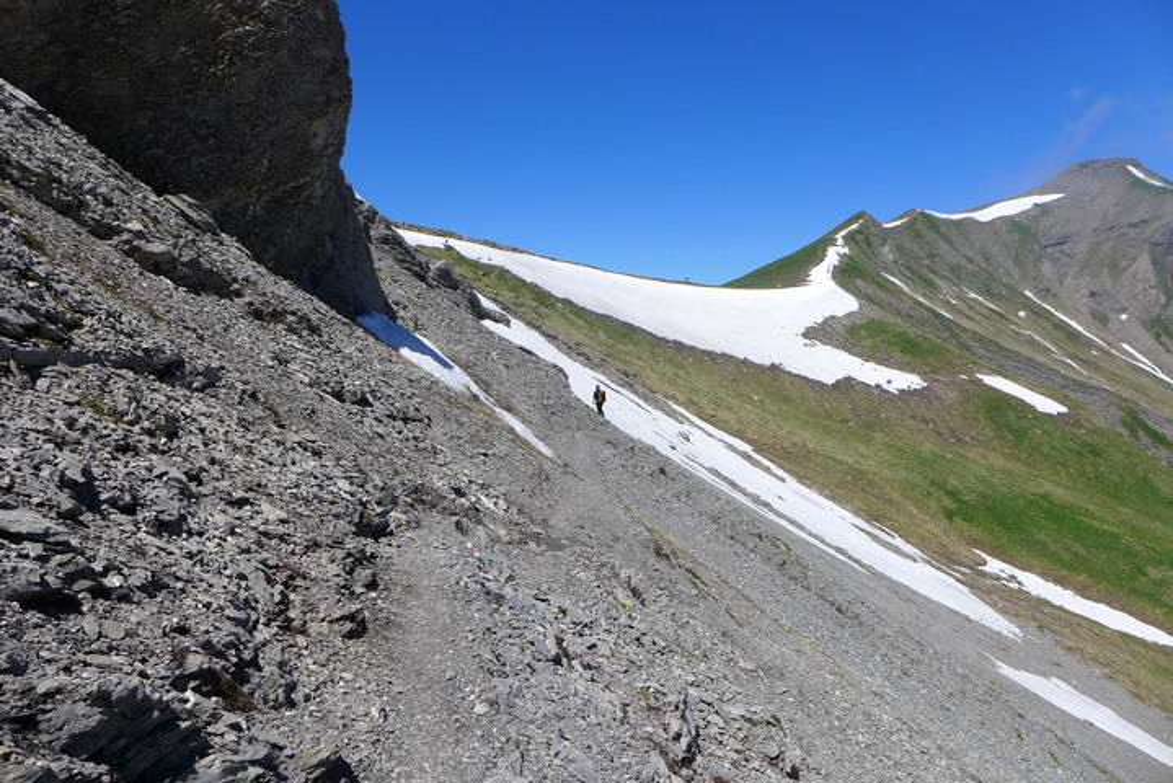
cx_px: 586
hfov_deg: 73.7
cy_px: 392
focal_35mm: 24
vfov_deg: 53.2
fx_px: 782
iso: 80
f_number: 3.2
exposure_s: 1/2000
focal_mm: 4.7
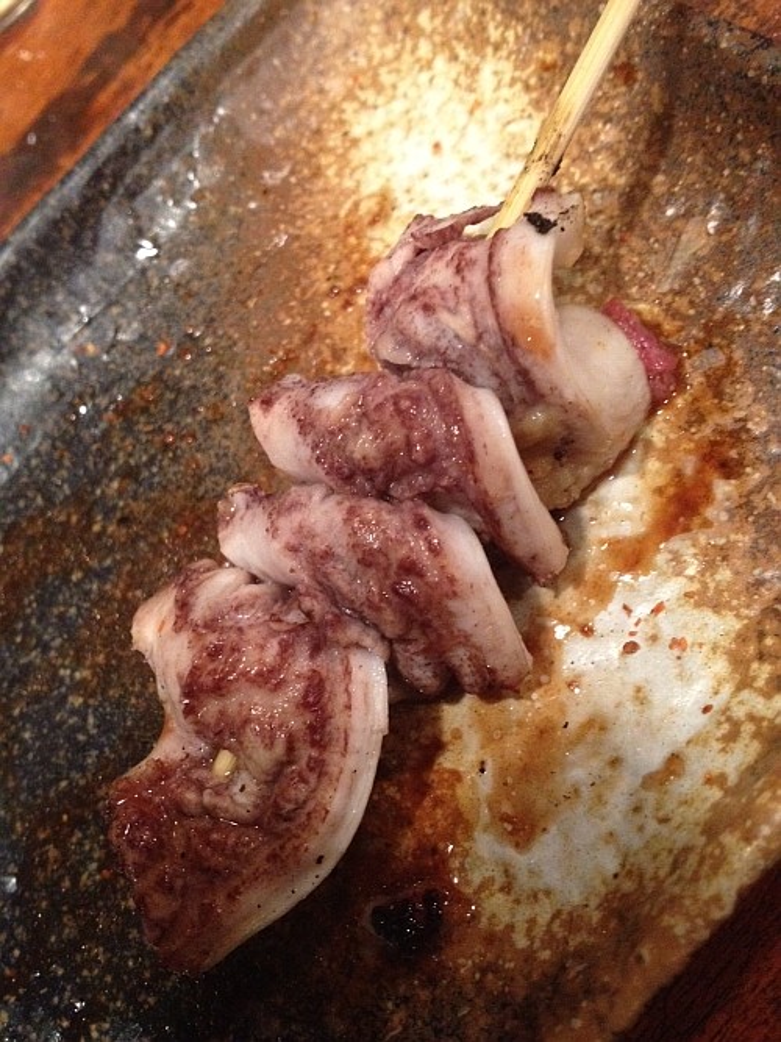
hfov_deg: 40.7
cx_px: 390
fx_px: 1053
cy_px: 521
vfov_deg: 52.6
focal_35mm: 35
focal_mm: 4.28
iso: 400
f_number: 2.4
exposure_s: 1/17
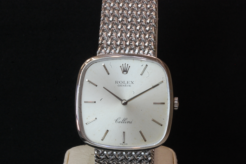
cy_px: 82
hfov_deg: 15.2
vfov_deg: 10.1
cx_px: 123
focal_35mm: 135
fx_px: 922
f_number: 45
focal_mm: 90
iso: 800
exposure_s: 1/4
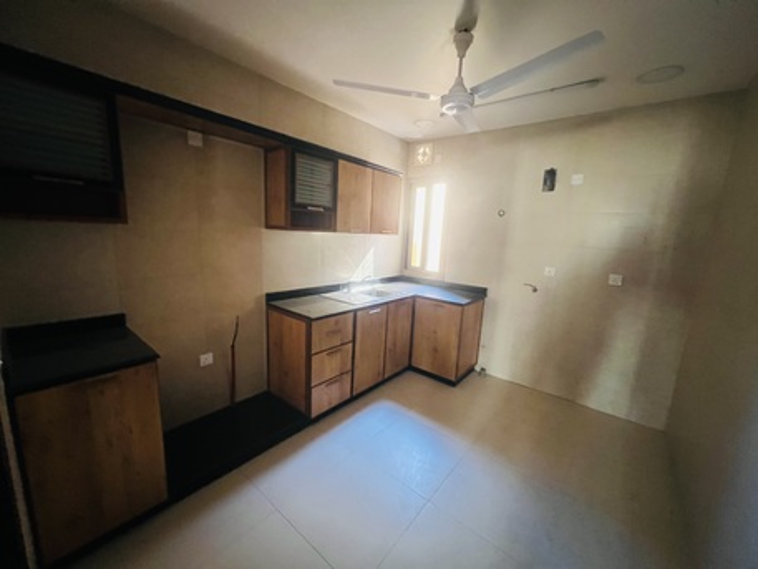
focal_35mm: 13
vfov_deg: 89.9
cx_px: 379
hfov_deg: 106.2
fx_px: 285
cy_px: 284
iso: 800
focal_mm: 1.57
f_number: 1.8
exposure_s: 1/60
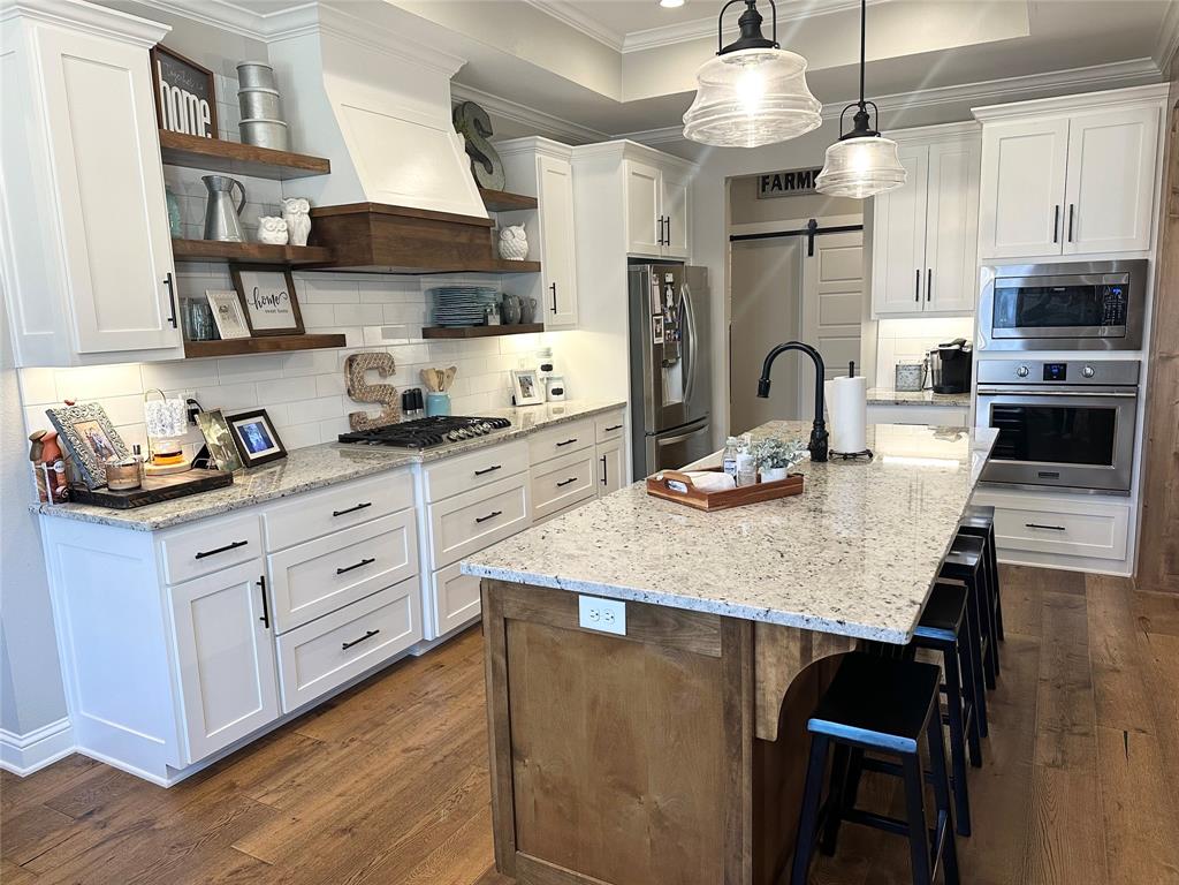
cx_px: 590
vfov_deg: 56.8
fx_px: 817
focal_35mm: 24
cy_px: 442
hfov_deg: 71.6
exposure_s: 1/120
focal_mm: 6.86
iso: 200
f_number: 1.78
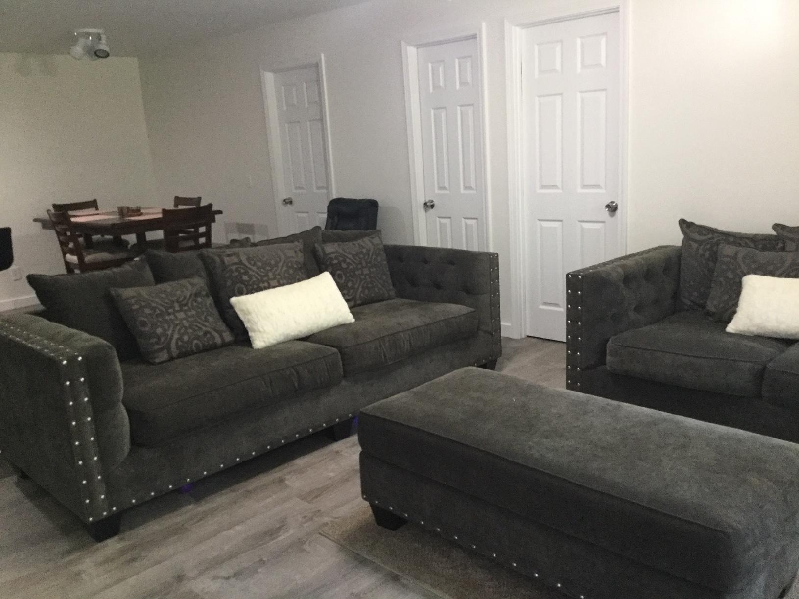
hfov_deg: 58.4
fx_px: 716
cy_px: 300
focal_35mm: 31
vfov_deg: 45.4
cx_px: 400
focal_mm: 3.3
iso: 200
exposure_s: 1/24
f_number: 2.4
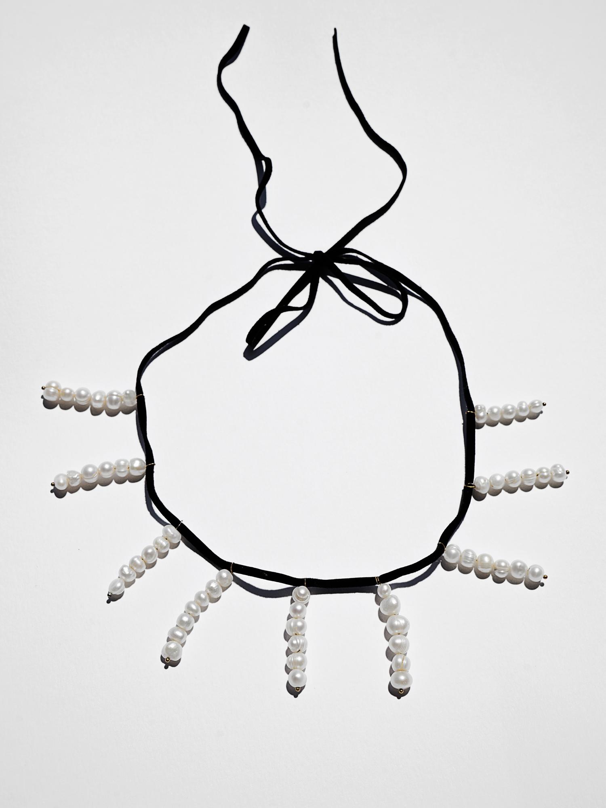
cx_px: 303
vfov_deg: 67.3
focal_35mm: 26
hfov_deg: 53.1
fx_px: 607
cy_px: 404
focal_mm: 4.2
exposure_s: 1/60
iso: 500
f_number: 1.6
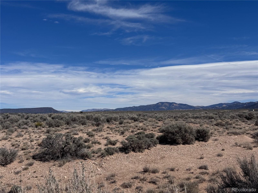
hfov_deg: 39.7
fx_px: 358
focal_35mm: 48
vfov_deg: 30.3
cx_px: 129
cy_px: 96
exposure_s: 1/10526
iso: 64
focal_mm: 6.76
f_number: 1.78
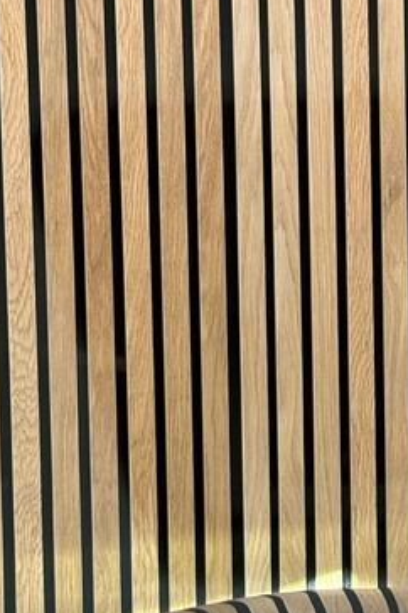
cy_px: 378
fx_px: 2397
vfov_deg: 14.5
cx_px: 558
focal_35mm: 141
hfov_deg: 9.5
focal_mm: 6.76
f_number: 1.78
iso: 80
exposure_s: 1/67
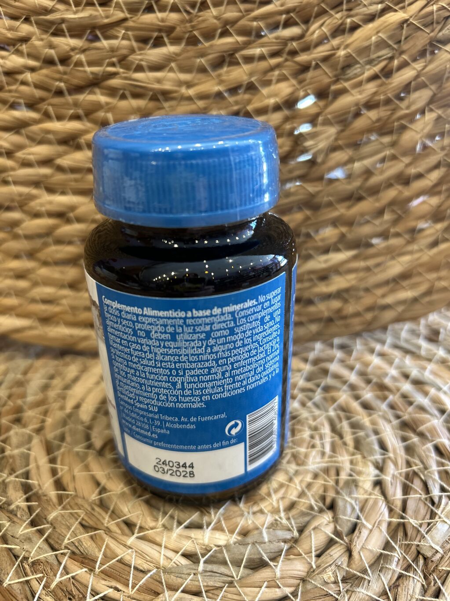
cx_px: 225
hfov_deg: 53.1
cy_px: 300
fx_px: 451
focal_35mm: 26
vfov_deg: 67.3
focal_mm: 5.7
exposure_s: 1/50
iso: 100
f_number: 1.5
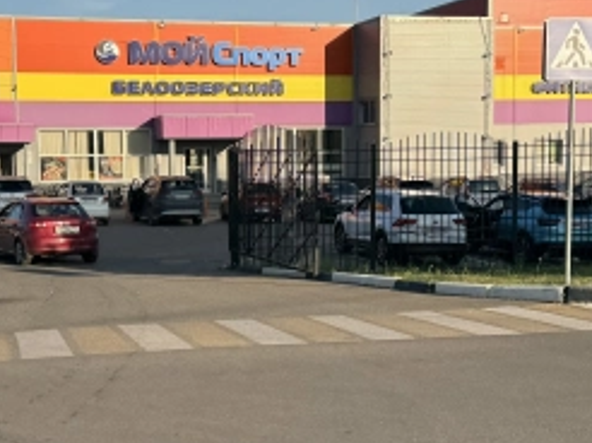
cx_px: 257
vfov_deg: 24.0
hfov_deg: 31.7
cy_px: 229
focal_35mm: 61
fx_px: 1042
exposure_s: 1/3802
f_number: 1.78
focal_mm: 6.76
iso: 80
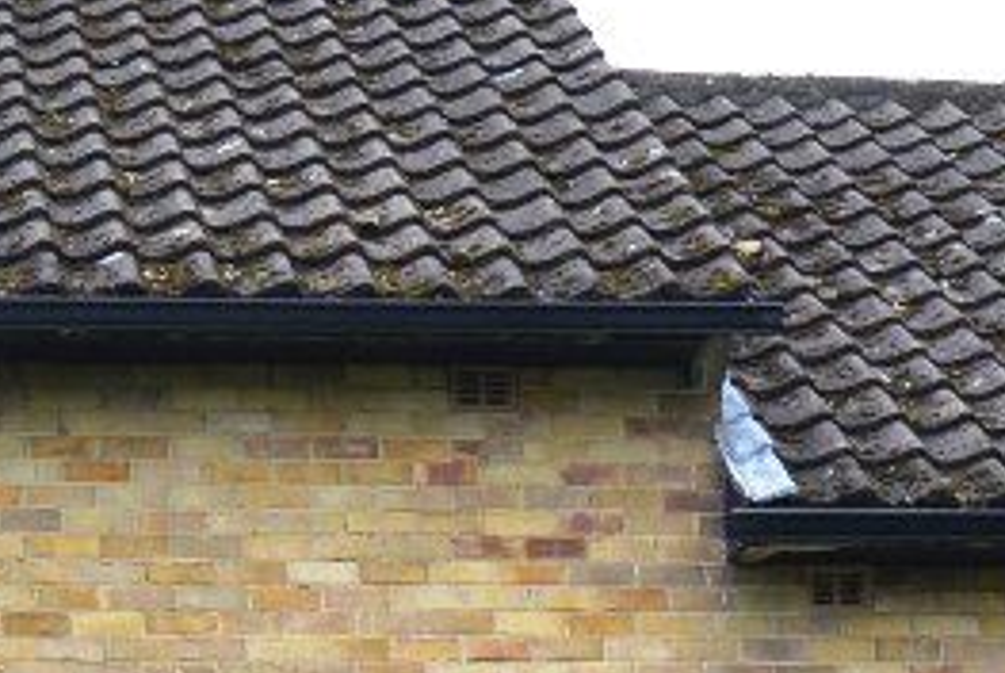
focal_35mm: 140
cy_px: 1130
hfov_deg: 14.6
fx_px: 3913
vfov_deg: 9.4
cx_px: 462
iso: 200
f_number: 5.6
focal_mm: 24
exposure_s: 1/125
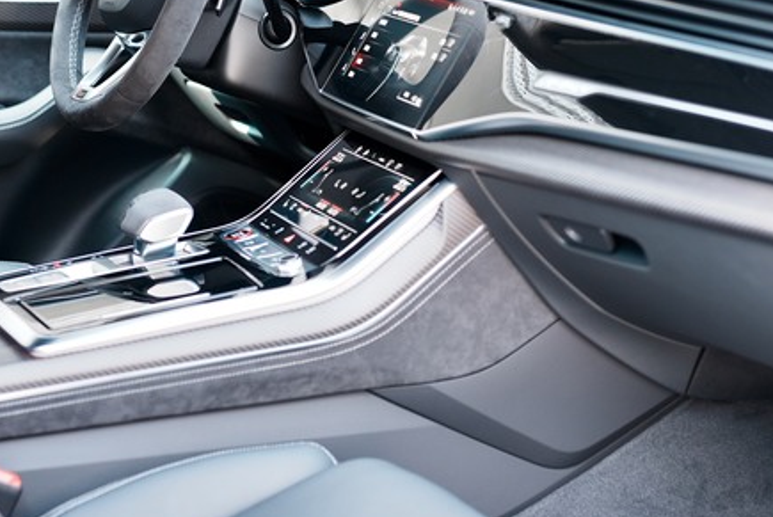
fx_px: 1956
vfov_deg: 15.0
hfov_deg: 22.4
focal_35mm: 91
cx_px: 377
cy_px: 173
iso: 400
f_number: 2.8
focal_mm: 55
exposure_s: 1/60
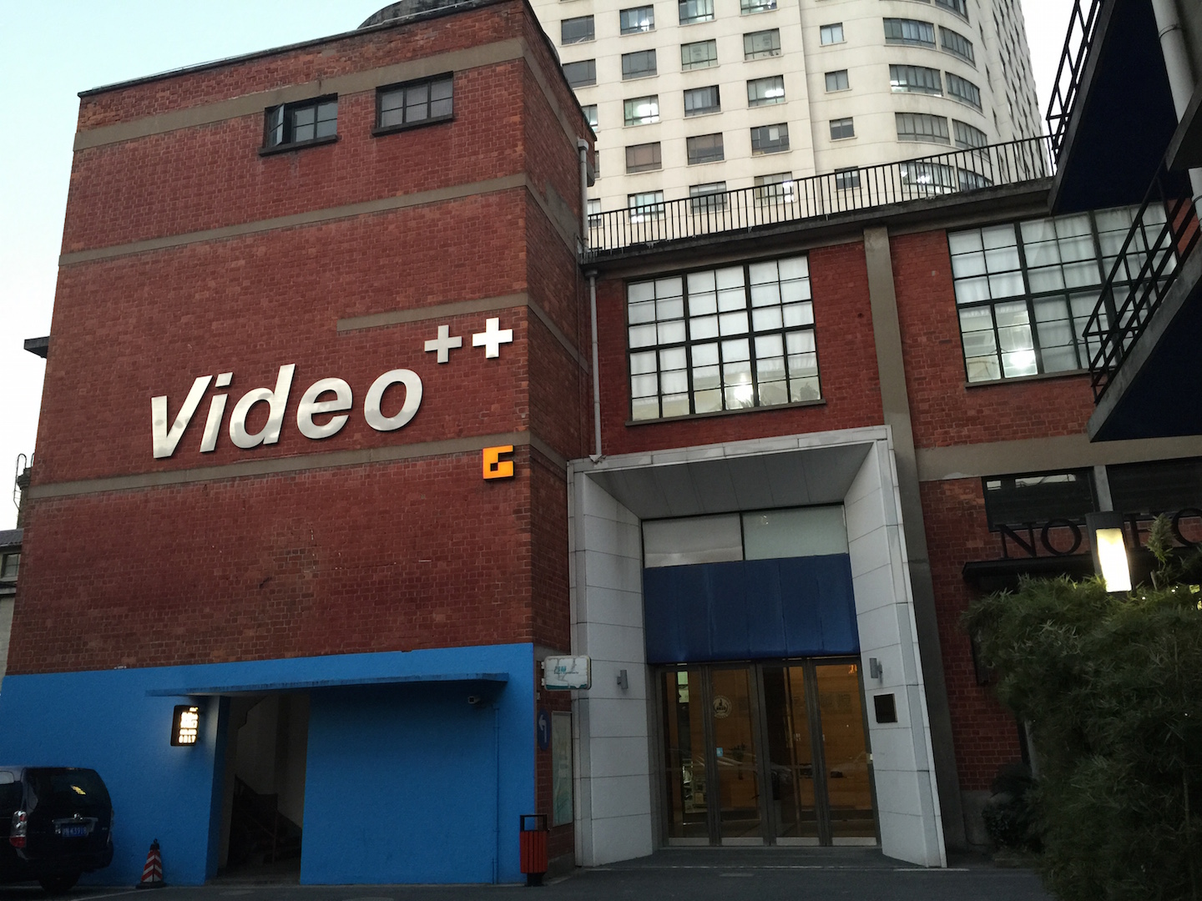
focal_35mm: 29
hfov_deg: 61.7
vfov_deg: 48.2
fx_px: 1007
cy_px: 450
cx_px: 601
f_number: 2.2
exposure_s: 1/15
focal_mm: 4.15
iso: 64
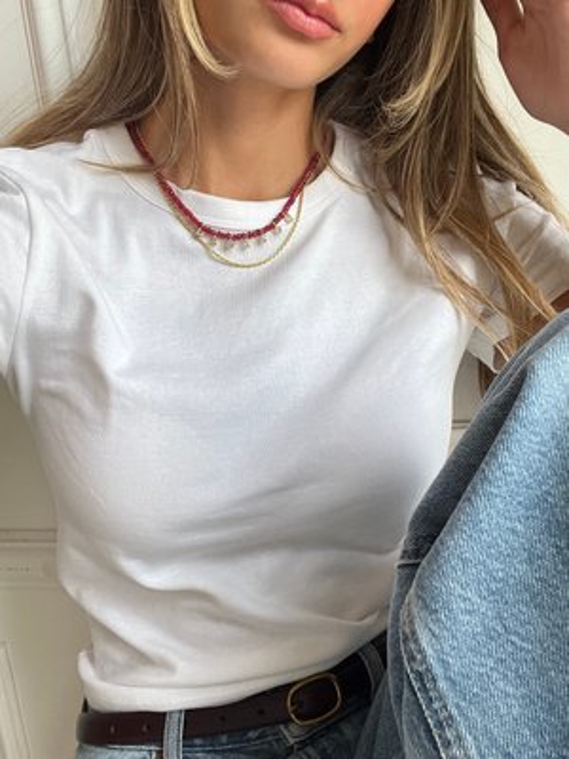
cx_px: 284
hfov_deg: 46.8
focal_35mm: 30
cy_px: 380
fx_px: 657
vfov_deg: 60.0
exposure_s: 1/121
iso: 80
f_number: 2.2
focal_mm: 2.71
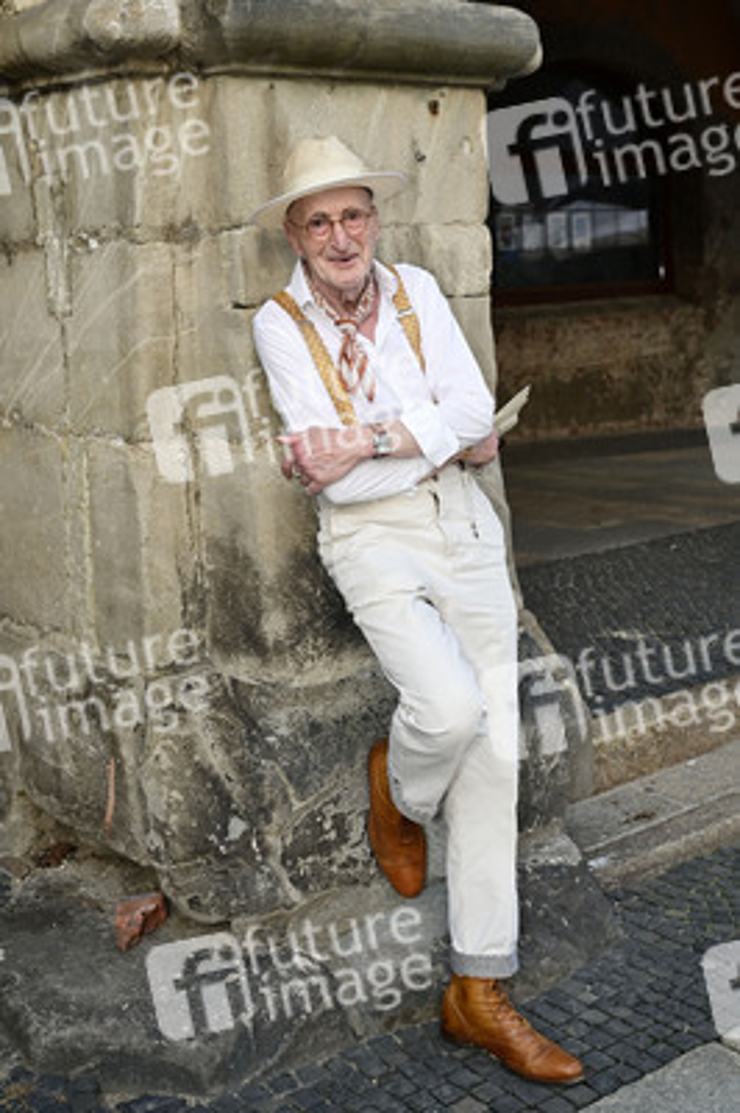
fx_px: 1174
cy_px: 556
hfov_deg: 35.0
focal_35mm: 38
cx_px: 370
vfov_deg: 50.7
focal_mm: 38
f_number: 4.5
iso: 800
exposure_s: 1/200
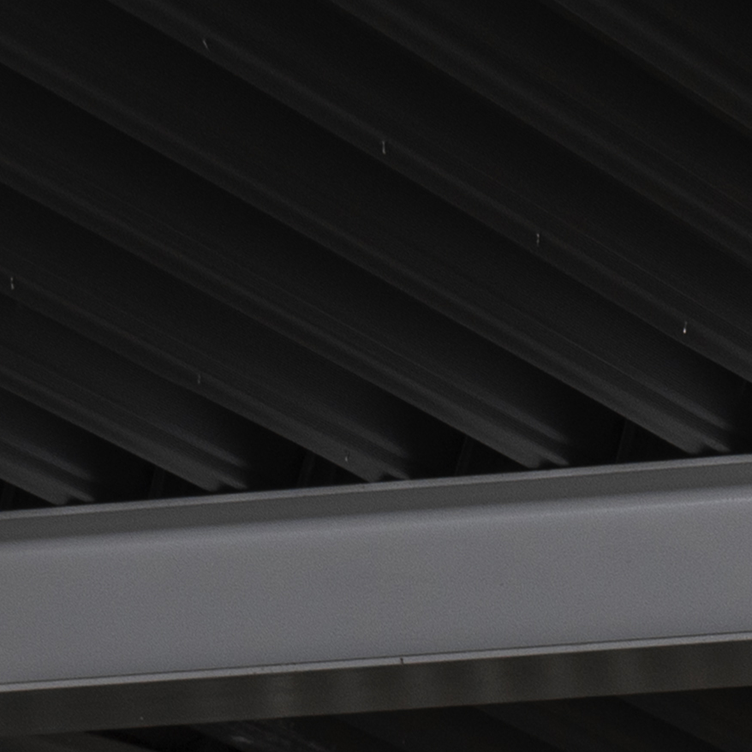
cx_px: 1650
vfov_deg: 4.5
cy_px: 2047
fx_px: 9340
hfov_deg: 4.5
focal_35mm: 380
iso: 400
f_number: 11
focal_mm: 50
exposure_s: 1/3
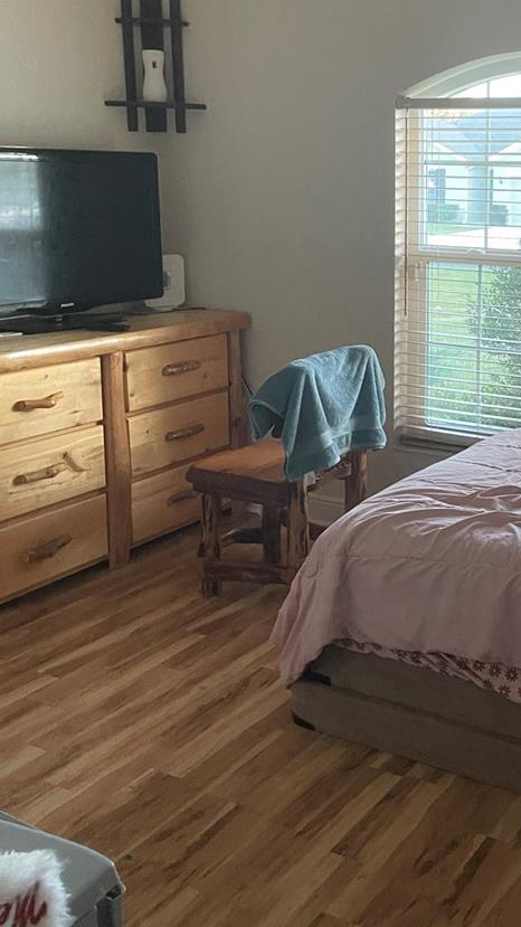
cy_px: 339
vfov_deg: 48.9
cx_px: 485
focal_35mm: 41
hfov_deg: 27.8
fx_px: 1007
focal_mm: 4.2
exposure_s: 1/60
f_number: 1.6
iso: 500
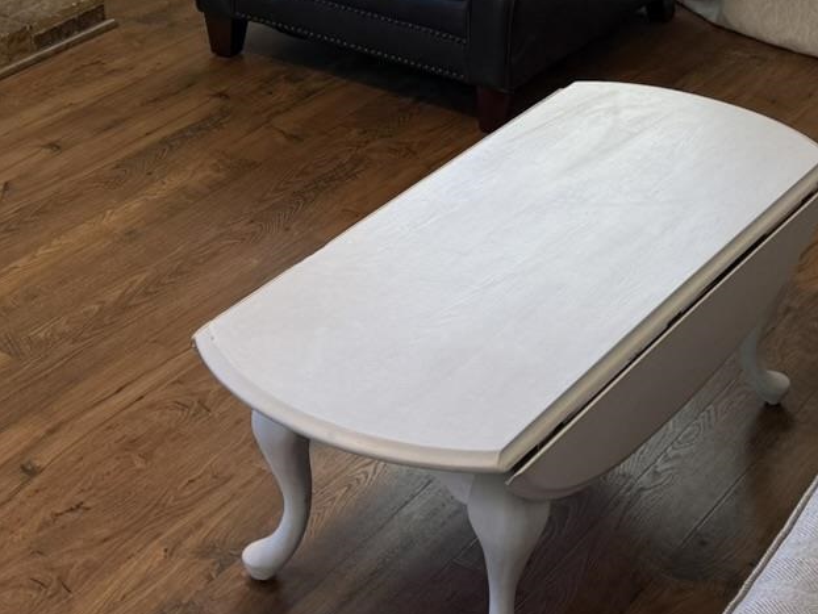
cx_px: 398
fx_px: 1868
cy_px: -241
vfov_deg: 17.3
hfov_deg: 24.7
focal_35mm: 79
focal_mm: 6.76
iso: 80
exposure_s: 1/130
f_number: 1.78
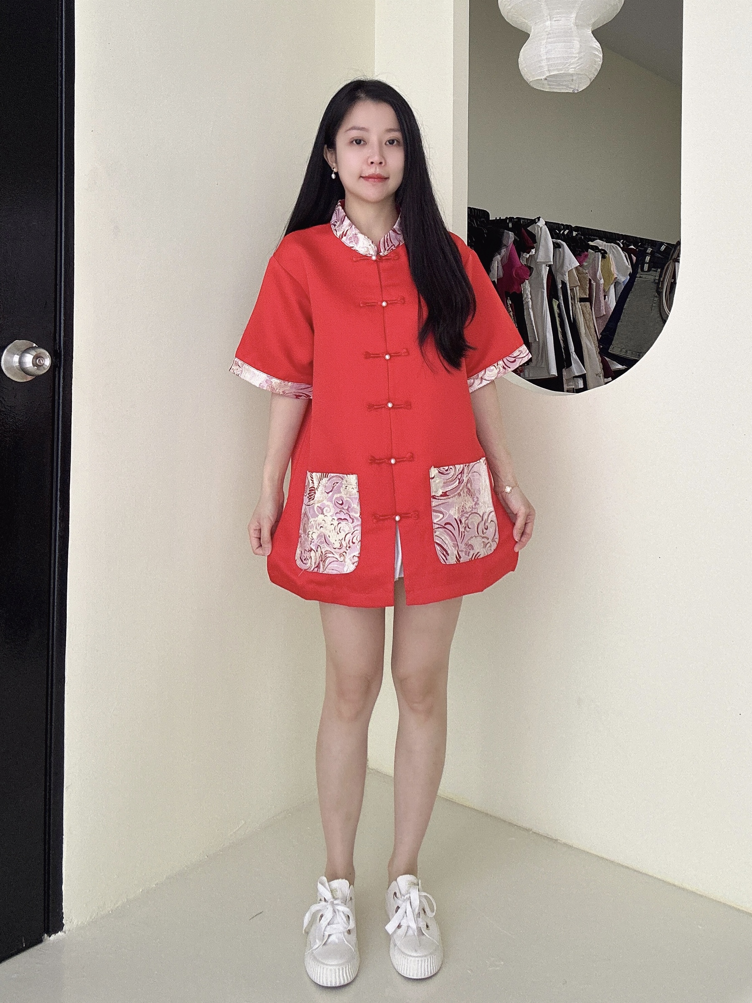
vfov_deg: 73.9
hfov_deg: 58.9
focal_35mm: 23
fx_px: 666
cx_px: 376
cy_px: 502
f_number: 1.9
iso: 80
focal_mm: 2.69
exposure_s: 1/68
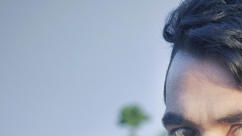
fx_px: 2001
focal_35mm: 312
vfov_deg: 3.9
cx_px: 248
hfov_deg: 6.9
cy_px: 273
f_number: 5.6
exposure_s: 1/125
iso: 110
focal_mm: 55
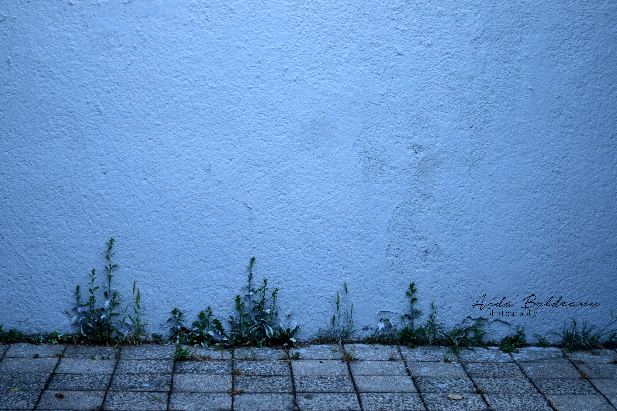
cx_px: 308
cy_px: 206
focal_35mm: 75
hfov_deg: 27.0
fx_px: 1285
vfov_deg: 18.2
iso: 125
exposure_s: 1/100
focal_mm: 50
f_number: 1.8
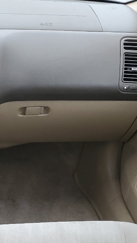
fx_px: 458
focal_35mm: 71
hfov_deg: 15.7
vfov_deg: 28.4
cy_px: 227
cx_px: -67
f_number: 1.5
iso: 50
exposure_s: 1/455
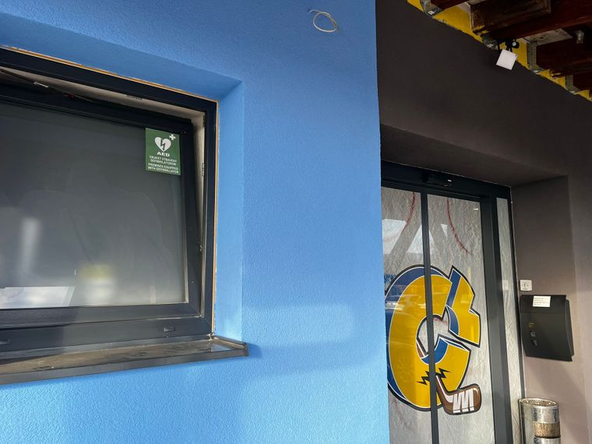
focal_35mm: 26
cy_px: 222
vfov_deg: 53.1
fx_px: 445
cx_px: 296
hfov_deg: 67.3
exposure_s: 1/408
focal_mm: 5.7
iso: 50
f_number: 1.5
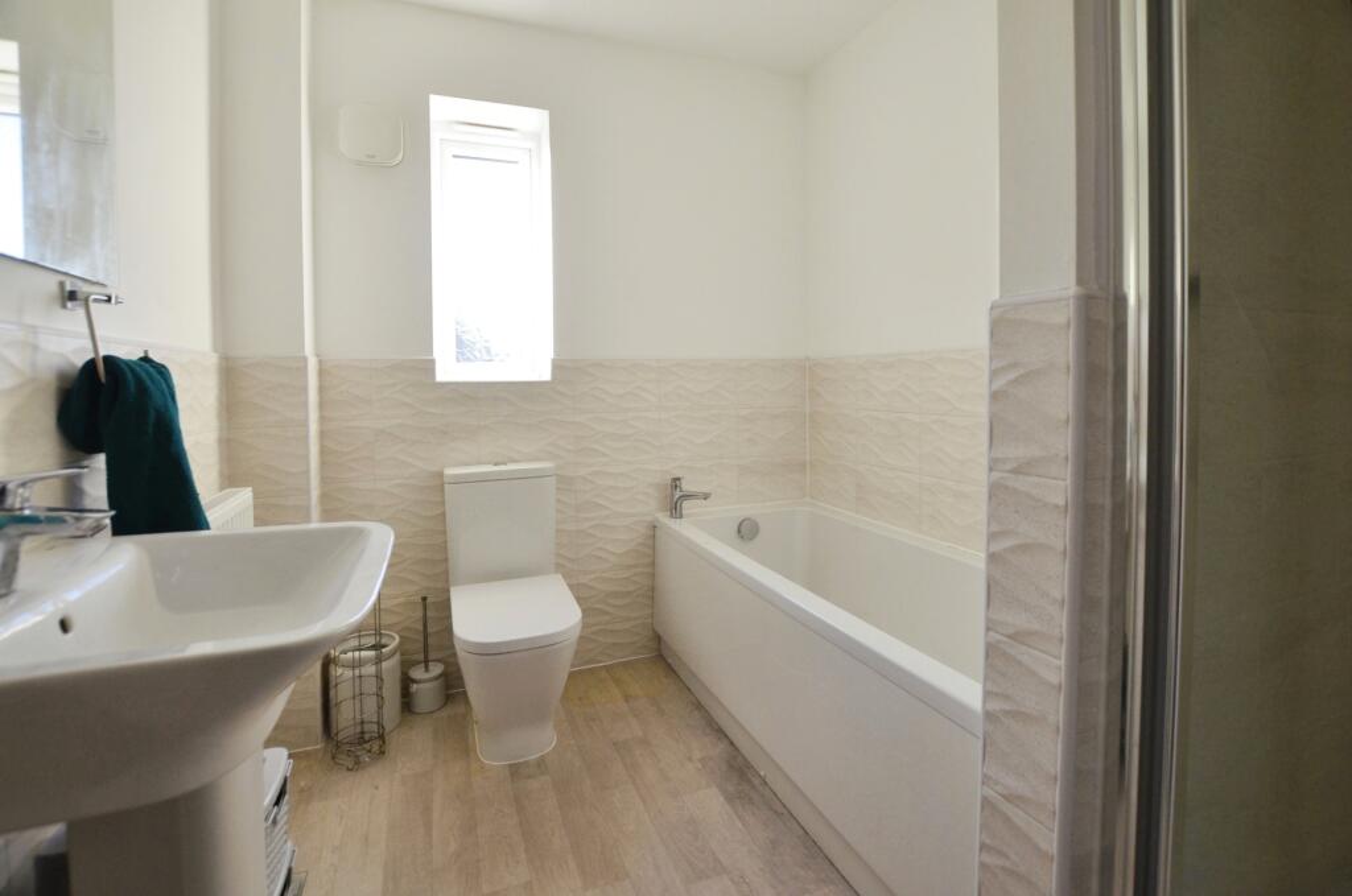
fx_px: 562
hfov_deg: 100.5
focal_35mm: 15
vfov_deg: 77.1
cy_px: 448
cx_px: 676
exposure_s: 1/80
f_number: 4.5
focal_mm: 10
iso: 400
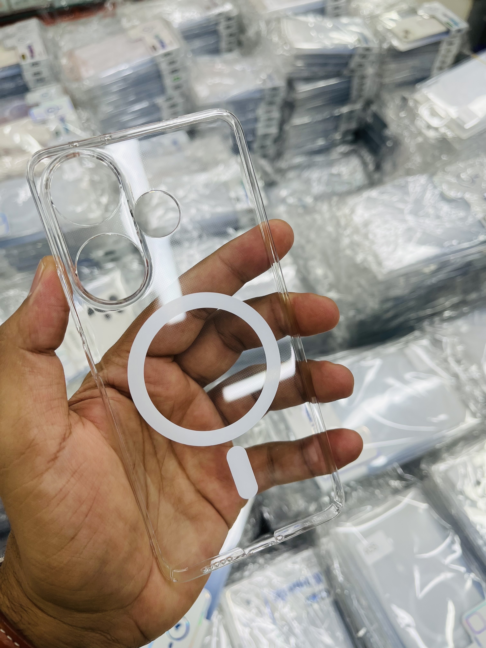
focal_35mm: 26
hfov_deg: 53.1
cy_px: 324
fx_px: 487
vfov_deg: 67.3
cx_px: 243
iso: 40
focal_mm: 5.1
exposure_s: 1/223
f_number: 1.6
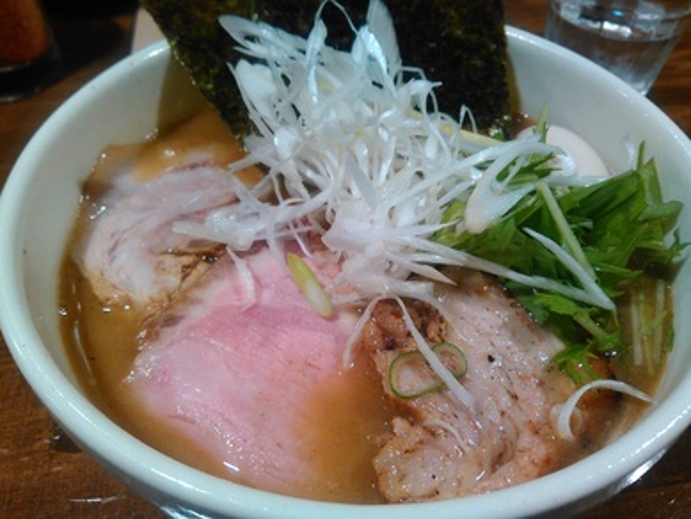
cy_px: 260
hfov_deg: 59.9
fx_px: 599
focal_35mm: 30
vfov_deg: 46.8
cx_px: 346
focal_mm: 4
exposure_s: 1/16.7
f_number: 2.4
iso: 250
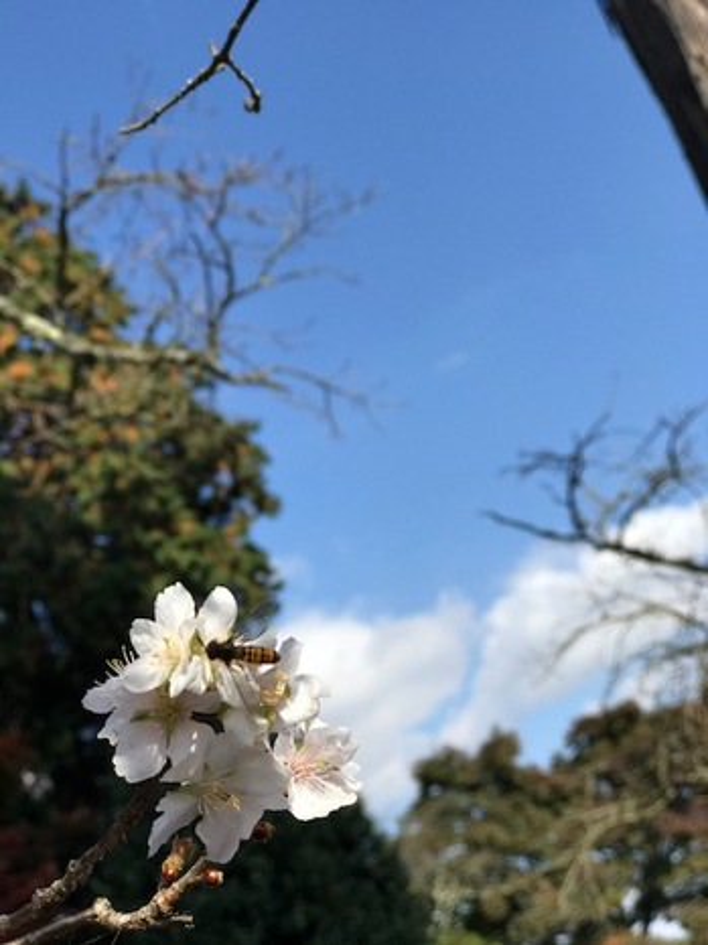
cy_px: 472
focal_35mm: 57
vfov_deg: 33.8
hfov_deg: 25.6
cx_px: 354
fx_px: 1556
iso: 20
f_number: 2.8
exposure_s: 1/833
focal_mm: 6.6
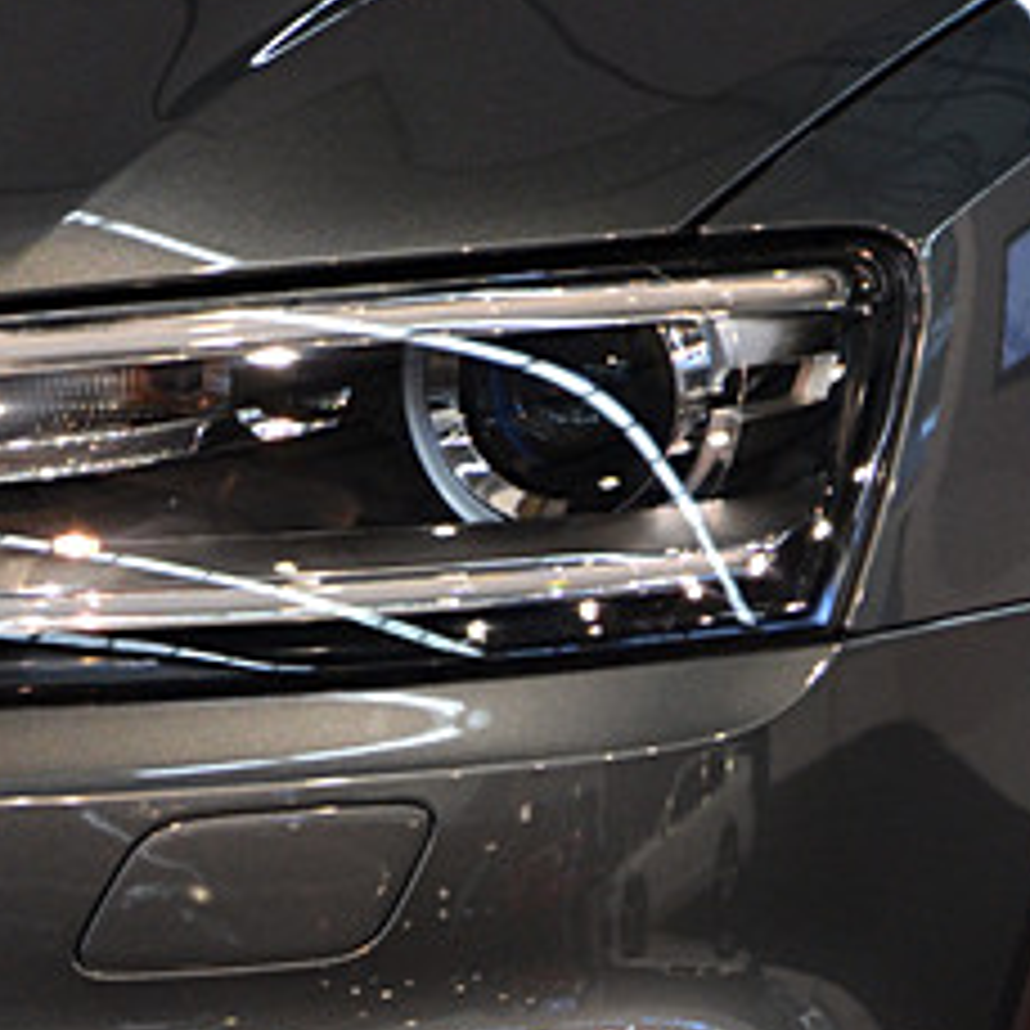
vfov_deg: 9.8
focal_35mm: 178
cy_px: 740
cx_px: -486
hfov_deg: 9.6
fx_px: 5992
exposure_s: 1/50
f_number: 4.5
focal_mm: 40
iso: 400
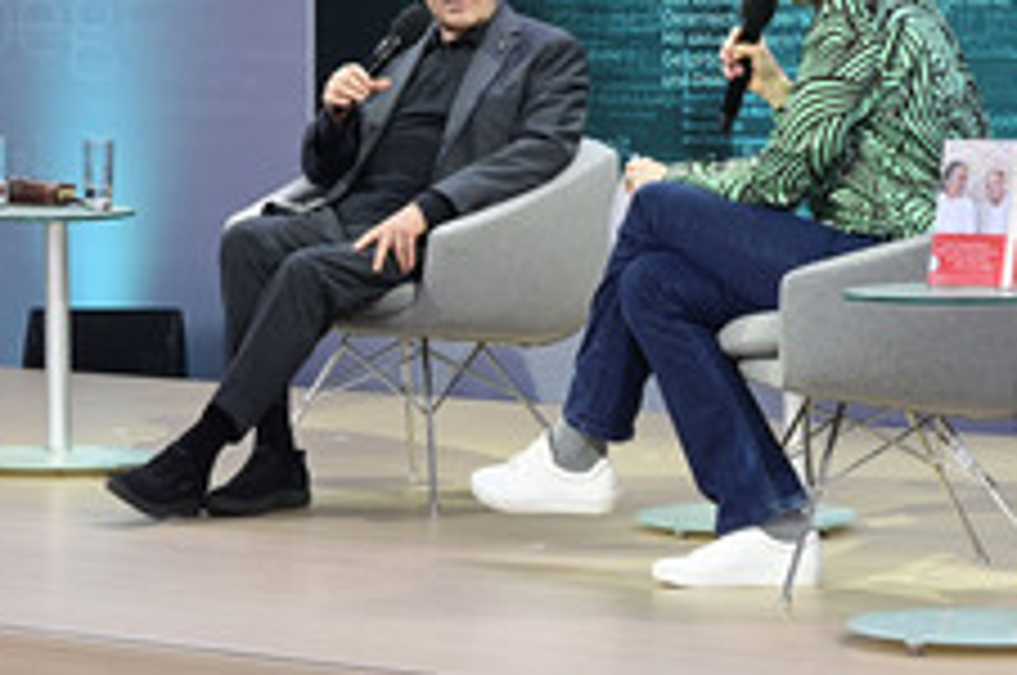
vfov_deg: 9.7
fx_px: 3949
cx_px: 263
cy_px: 4
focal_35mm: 140
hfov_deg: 14.6
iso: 2000
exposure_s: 1/400
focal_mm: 70
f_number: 7.1
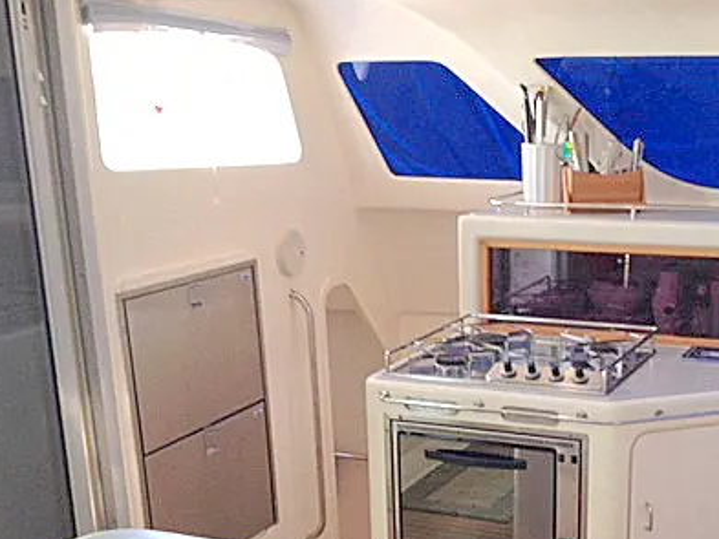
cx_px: 485
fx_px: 1184
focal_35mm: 57
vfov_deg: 25.2
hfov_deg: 33.4
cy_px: 435
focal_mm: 4.28
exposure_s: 1/20
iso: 64
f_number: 2.4
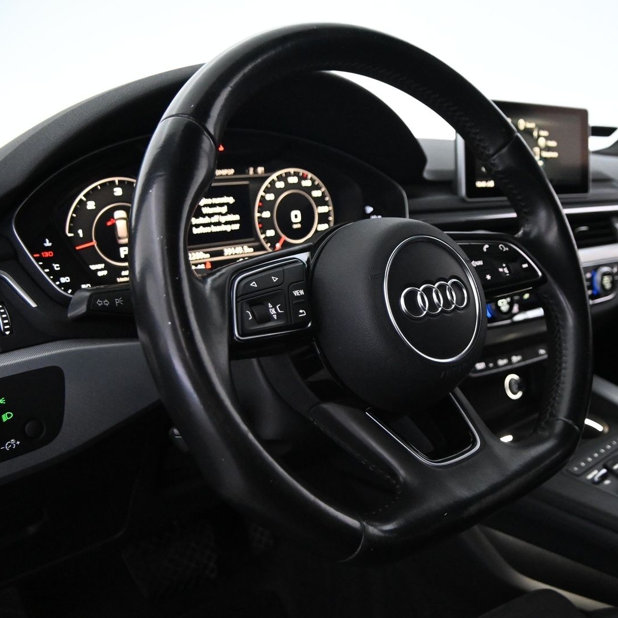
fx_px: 1939
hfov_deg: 18.1
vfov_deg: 18.1
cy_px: 309
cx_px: 416
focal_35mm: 96
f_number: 6.3
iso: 5000
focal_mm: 50
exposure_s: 1/100
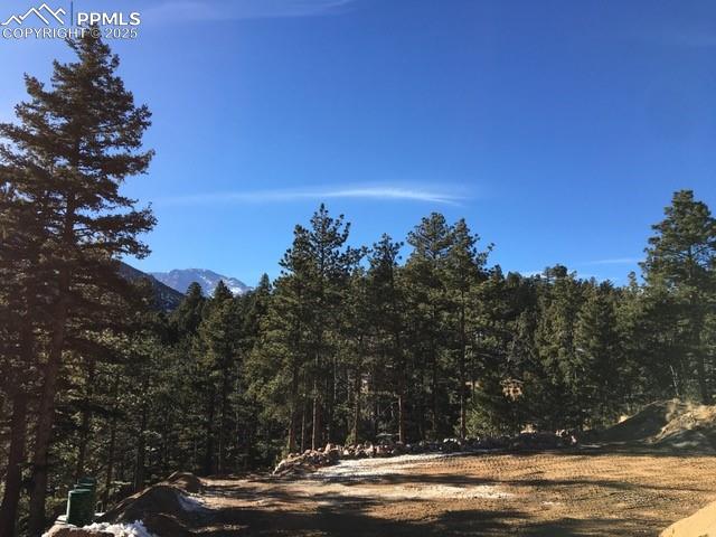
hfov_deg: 61.7
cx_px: 358
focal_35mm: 29
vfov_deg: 48.2
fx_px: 600
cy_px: 268
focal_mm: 4.15
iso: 25
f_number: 2.2
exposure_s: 1/1026
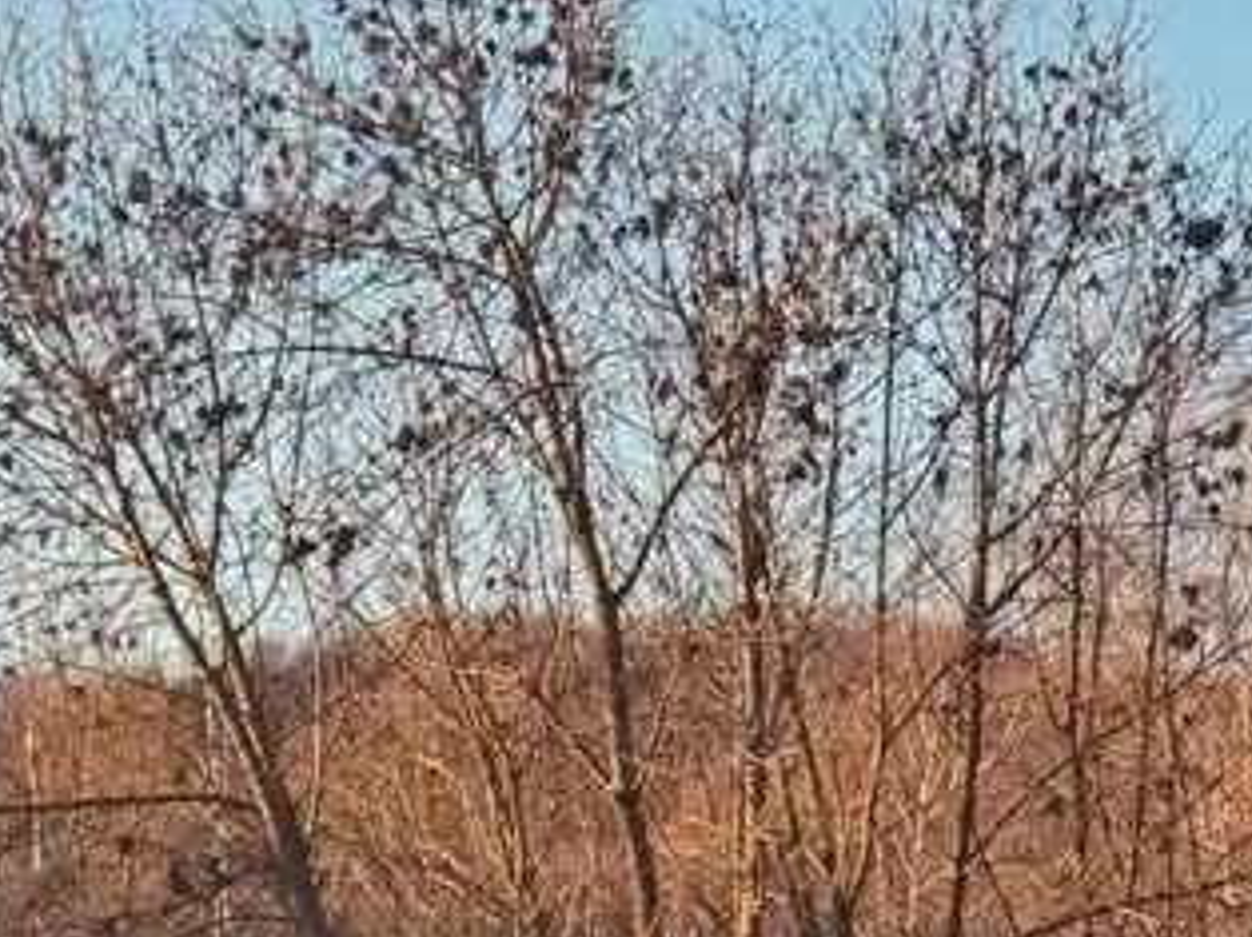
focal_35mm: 153
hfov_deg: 12.7
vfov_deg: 9.4
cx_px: 1396
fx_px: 5530
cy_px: 1487
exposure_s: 1/491
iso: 64
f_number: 1.78
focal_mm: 6.76
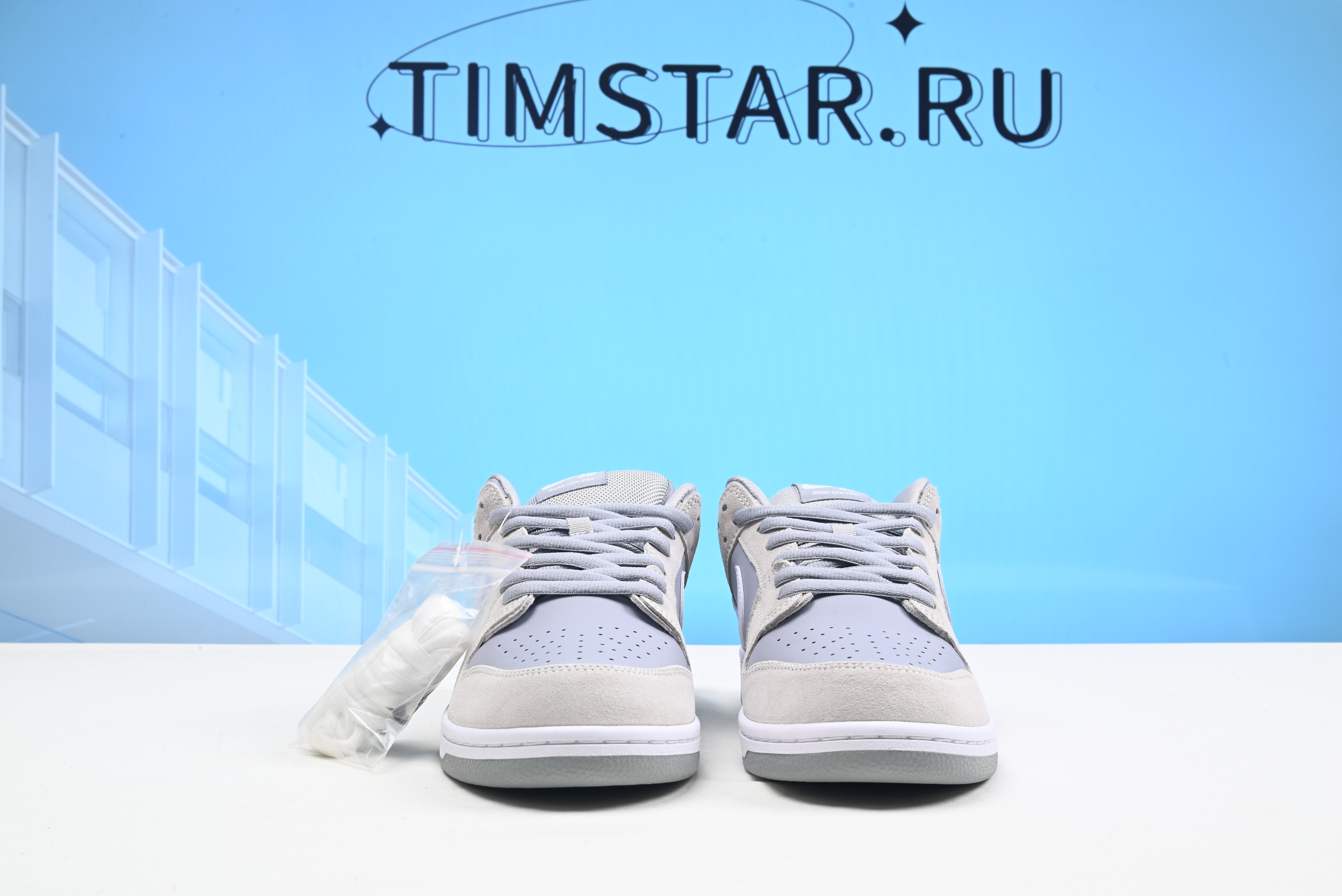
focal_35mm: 39
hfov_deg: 49.5
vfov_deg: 34.2
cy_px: 448
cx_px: 671
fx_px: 1454
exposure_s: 1/2
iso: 100
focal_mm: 39
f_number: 16
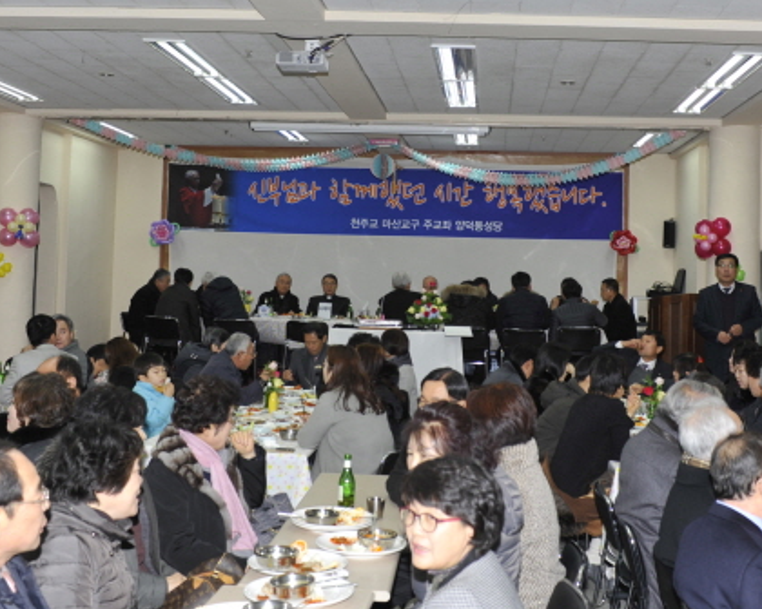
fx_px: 1015
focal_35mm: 45
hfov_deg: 41.1
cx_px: 432
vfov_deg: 33.3
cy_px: 227
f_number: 5.6
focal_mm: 28
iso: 200
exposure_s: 1/60
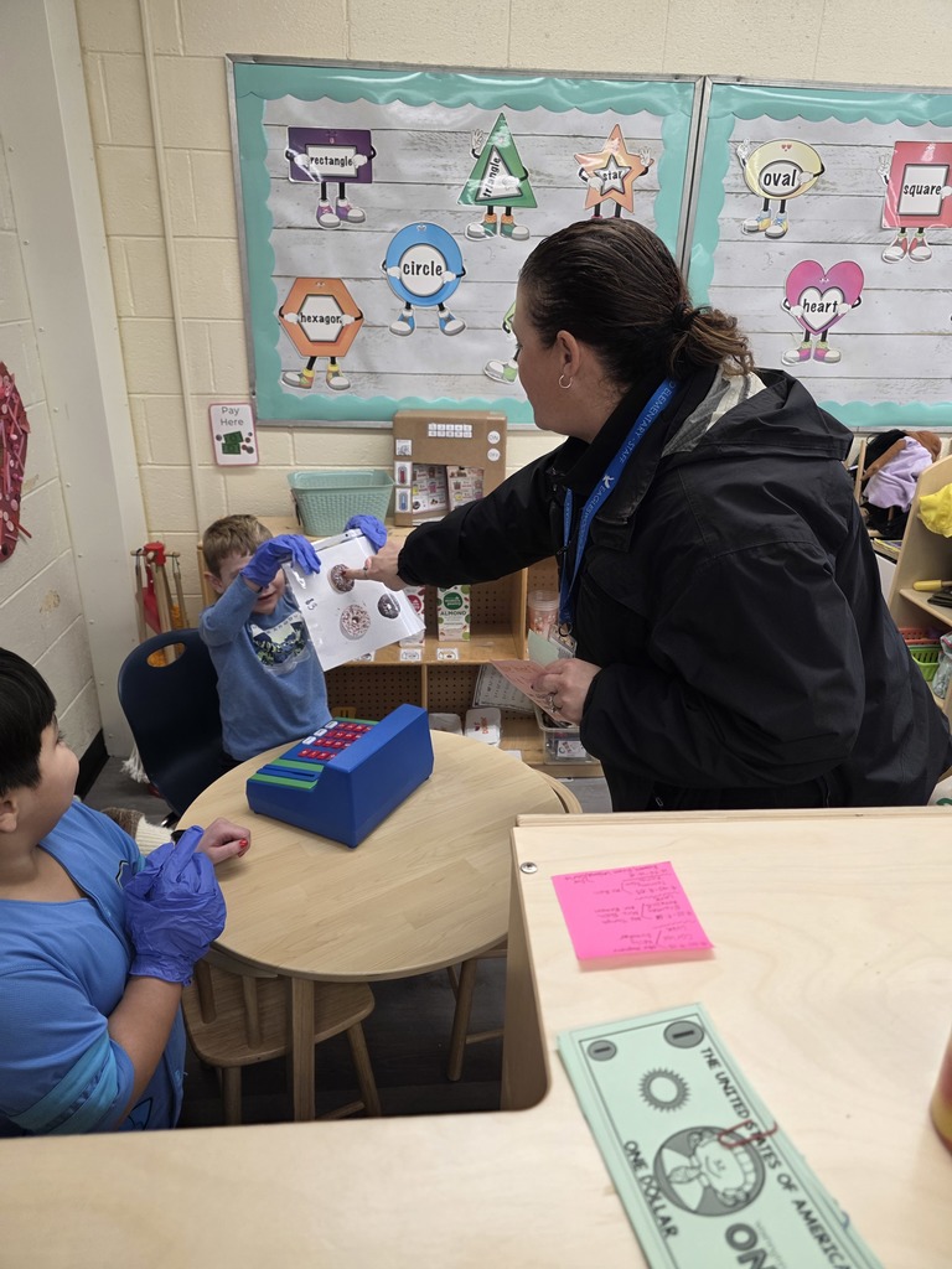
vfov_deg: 73.9
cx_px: 476
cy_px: 634
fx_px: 843
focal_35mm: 23
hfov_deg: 58.9
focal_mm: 6.3
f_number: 1.7
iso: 200
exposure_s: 1/120
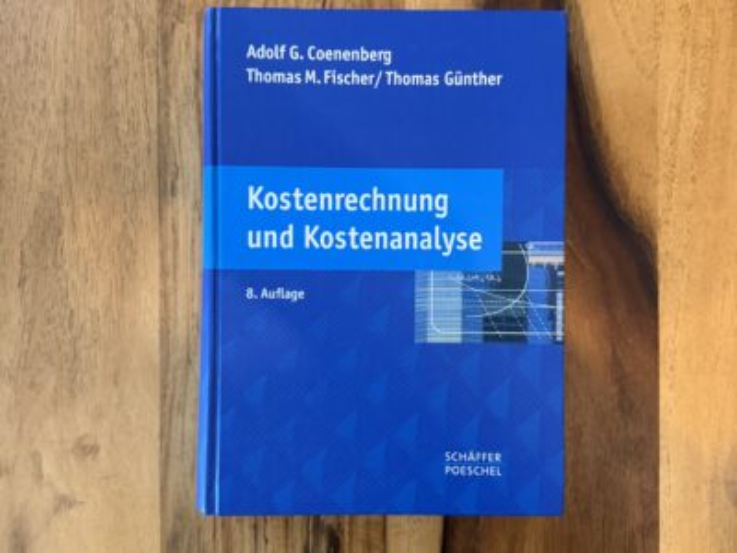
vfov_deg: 56.8
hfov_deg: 71.6
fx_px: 511
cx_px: 368
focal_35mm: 24
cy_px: 276
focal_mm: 6.76
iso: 640
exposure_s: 1/33
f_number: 1.78
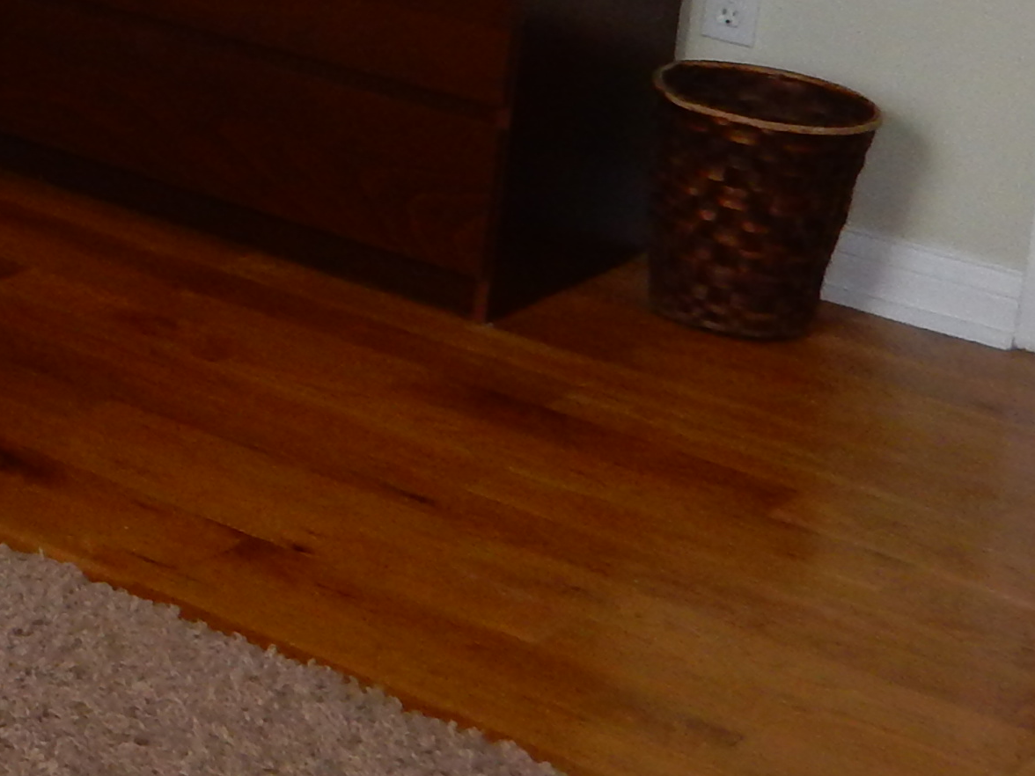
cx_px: -991
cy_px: -260
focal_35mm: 98
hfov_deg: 16.0
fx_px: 2930
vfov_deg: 14.4
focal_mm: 4.5
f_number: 3.7
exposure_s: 1/60
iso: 200
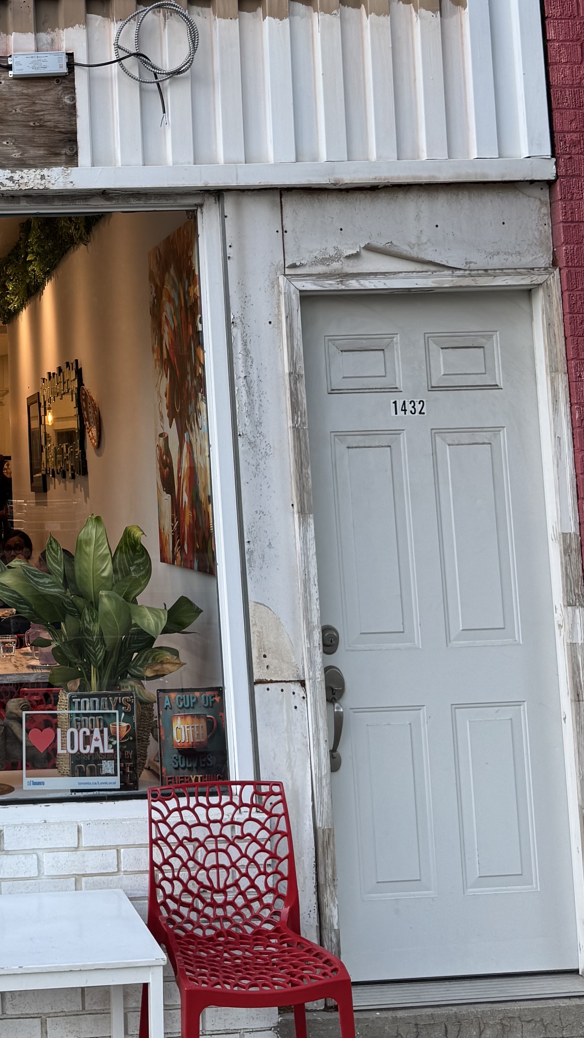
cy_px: 321
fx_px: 1377
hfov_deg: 22.8
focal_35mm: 50
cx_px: -24
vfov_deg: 40.6
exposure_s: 1/121
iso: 80
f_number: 1.78
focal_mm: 6.76
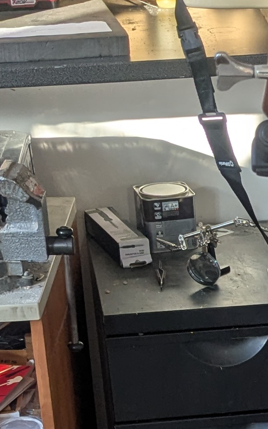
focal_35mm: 117
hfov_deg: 10.9
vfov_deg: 16.1
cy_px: 674
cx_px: 345
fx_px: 1368
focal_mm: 4.38
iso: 58
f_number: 1.73
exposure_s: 1/50
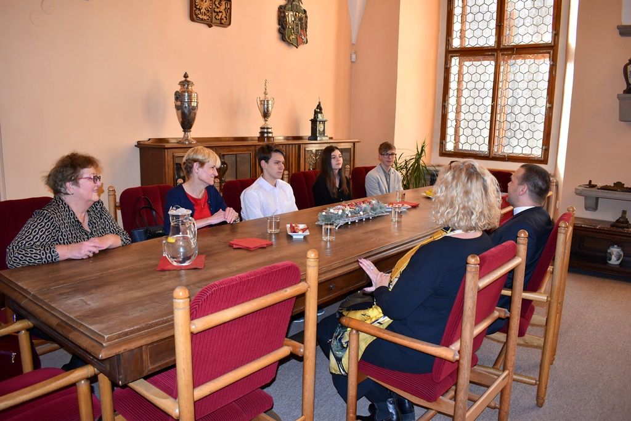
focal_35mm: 27
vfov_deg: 47.9
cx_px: 316
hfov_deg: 67.4
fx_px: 473
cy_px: 210
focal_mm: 18
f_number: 4.5
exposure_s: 1/80
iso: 800
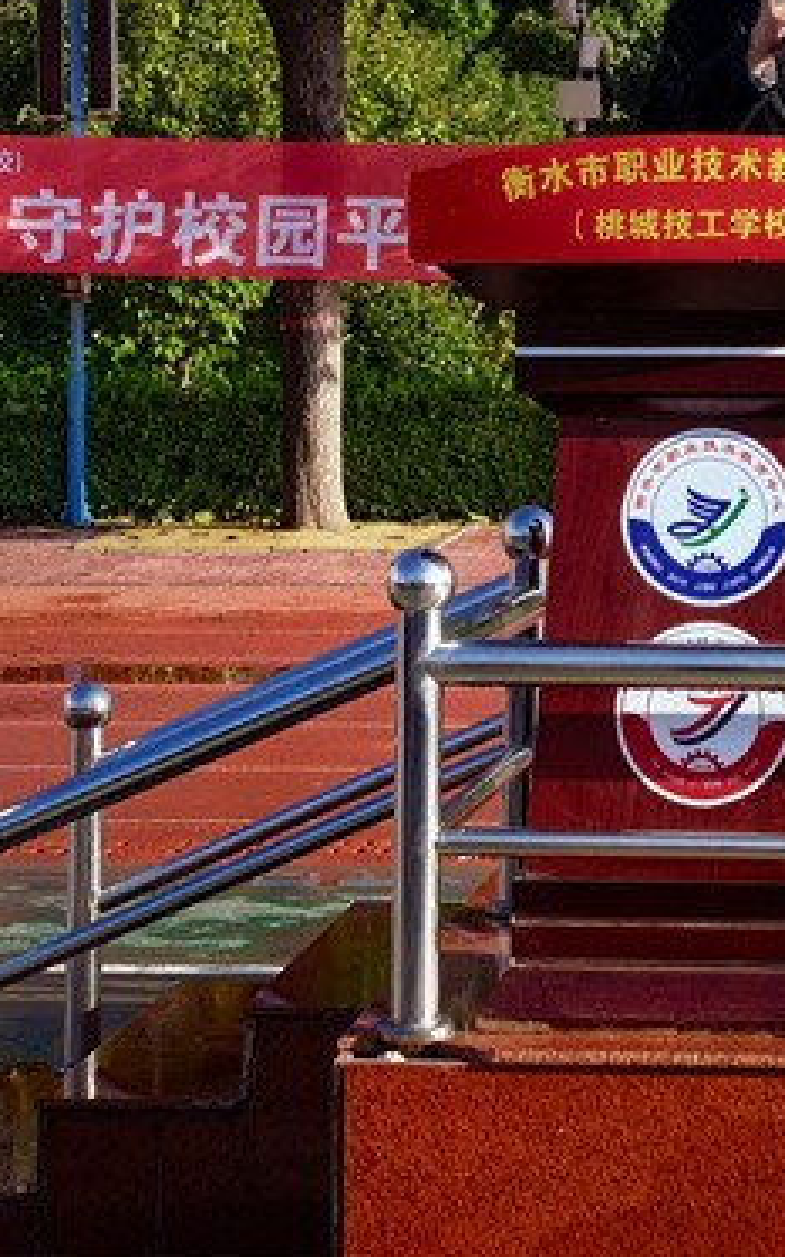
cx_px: 724
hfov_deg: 11.9
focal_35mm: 109
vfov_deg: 18.9
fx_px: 3733
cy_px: 259
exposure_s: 1/1271
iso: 50
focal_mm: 6.98
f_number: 2
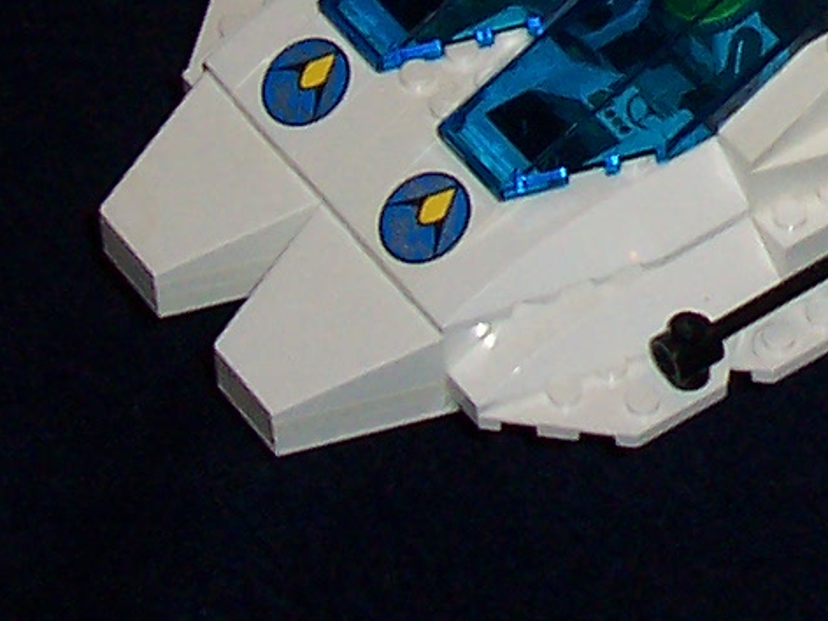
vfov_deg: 7.4
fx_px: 4736
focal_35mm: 198
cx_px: 1338
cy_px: -337
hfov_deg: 9.6
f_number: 3
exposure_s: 1/60
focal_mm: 7
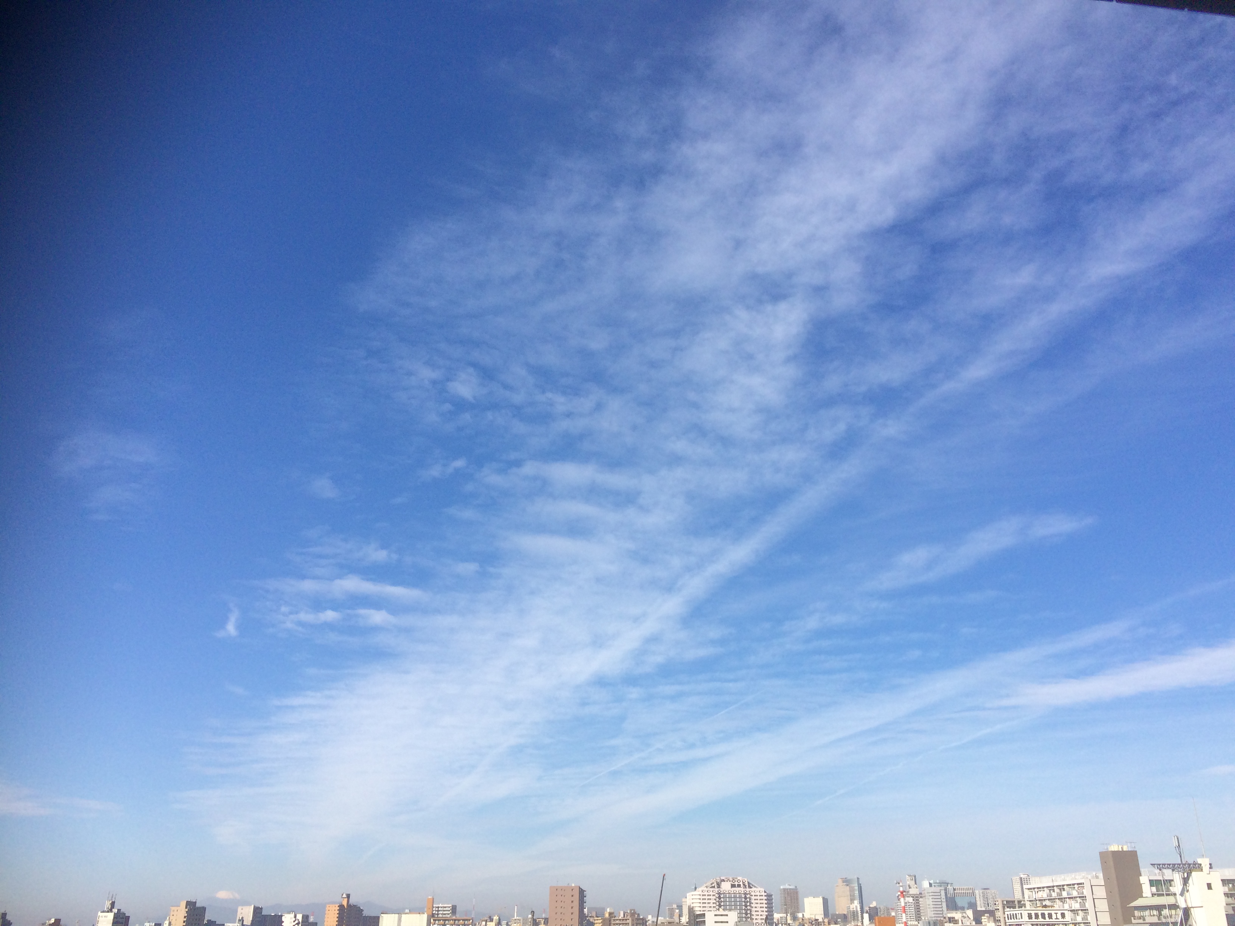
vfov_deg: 48.2
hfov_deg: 61.7
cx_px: 618
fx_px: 1035
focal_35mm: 29
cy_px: 463
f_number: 2.2
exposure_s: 1/2740
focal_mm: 4.15
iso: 32
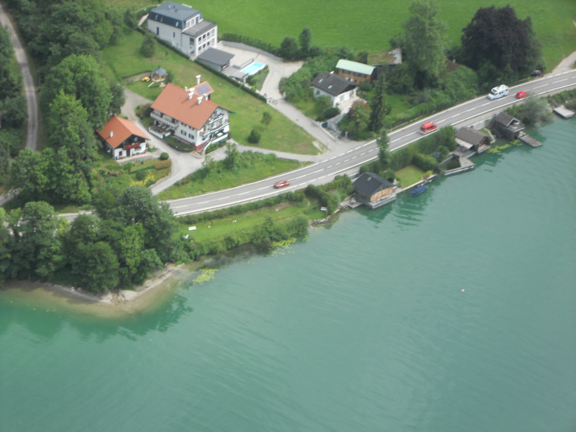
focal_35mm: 108
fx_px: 1797
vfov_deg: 13.7
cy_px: 216
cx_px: 288
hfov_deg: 18.2
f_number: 5.9
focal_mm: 19.6
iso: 80
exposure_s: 1/160
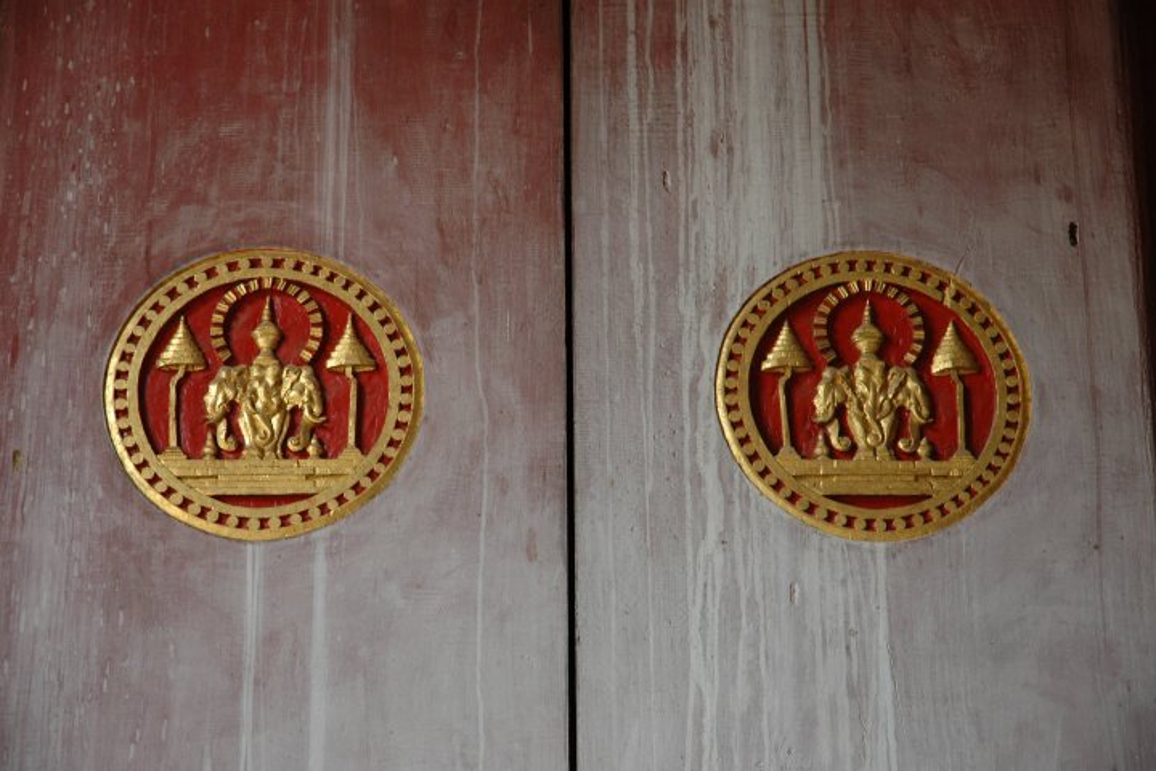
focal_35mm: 105
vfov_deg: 13.0
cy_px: 386
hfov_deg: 19.5
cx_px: 578
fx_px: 3371
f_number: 5
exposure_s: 1/100
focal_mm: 70
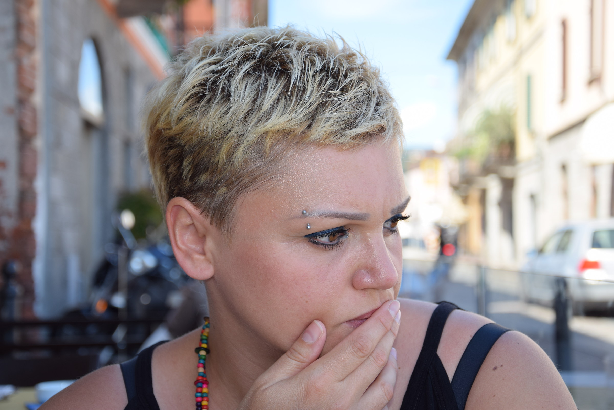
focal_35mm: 68
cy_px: 205
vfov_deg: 20.2
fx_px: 1151
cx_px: 307
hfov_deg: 29.9
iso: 100
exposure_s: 1/200
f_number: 4.8
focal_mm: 45
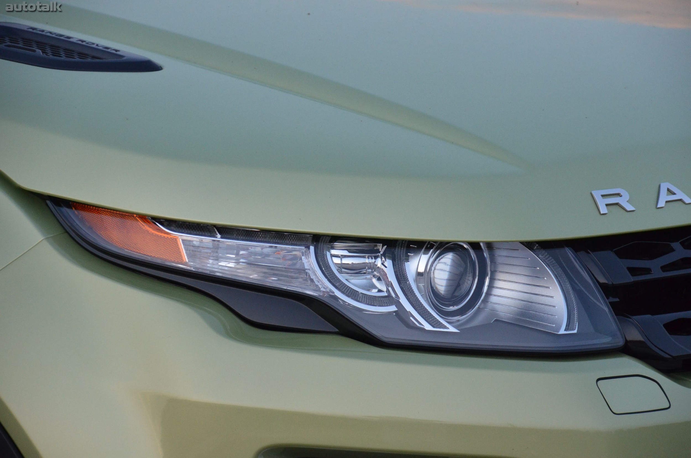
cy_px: 229
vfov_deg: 8.1
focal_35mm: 168
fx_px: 3218
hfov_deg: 12.3
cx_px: 346
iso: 1600
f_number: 5.3
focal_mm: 112
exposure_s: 1/400
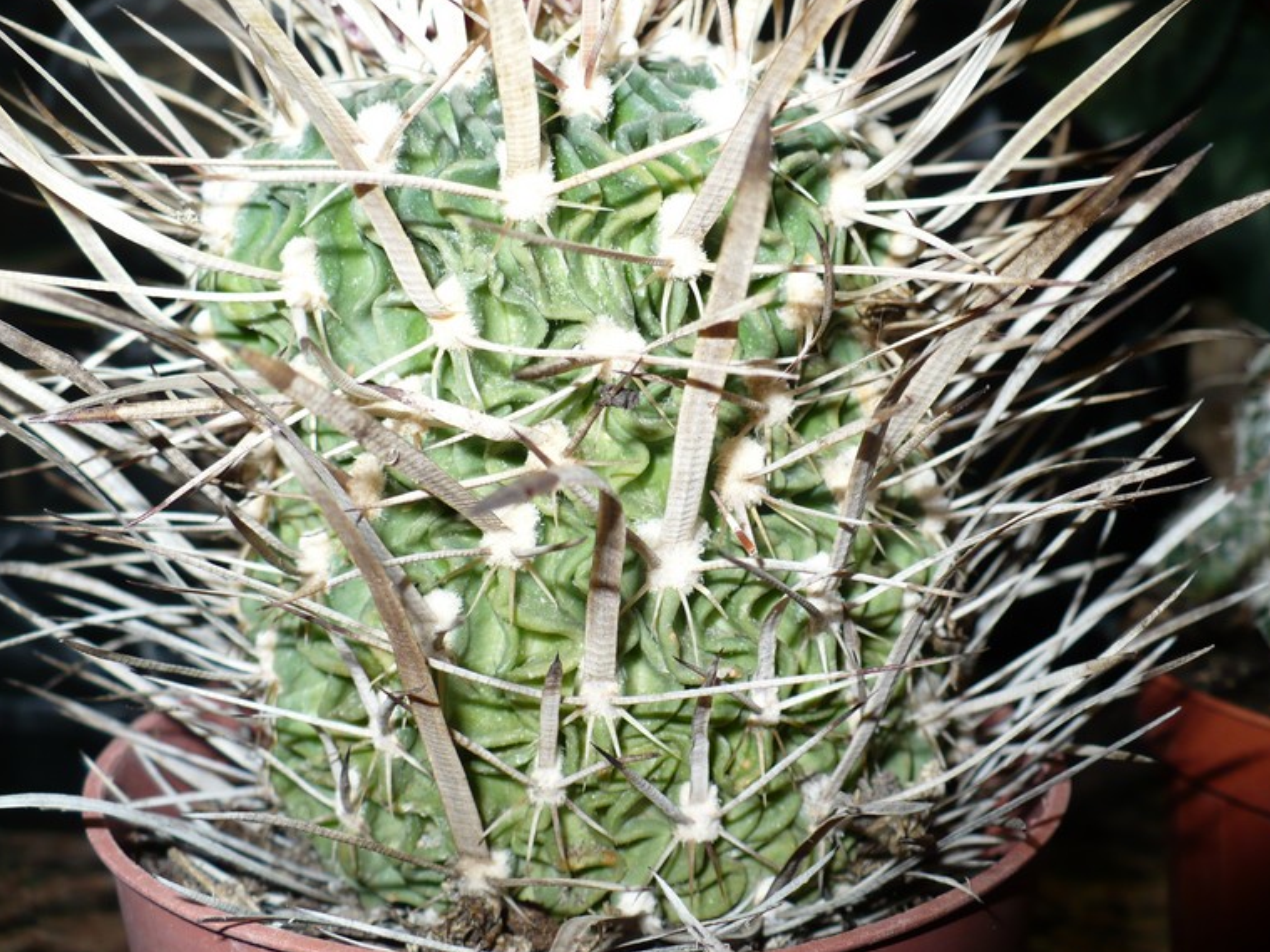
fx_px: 1431
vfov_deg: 36.8
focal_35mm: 39
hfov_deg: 47.9
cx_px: 653
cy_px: 484
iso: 100
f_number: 2.8
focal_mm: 6.1
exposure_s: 1/30
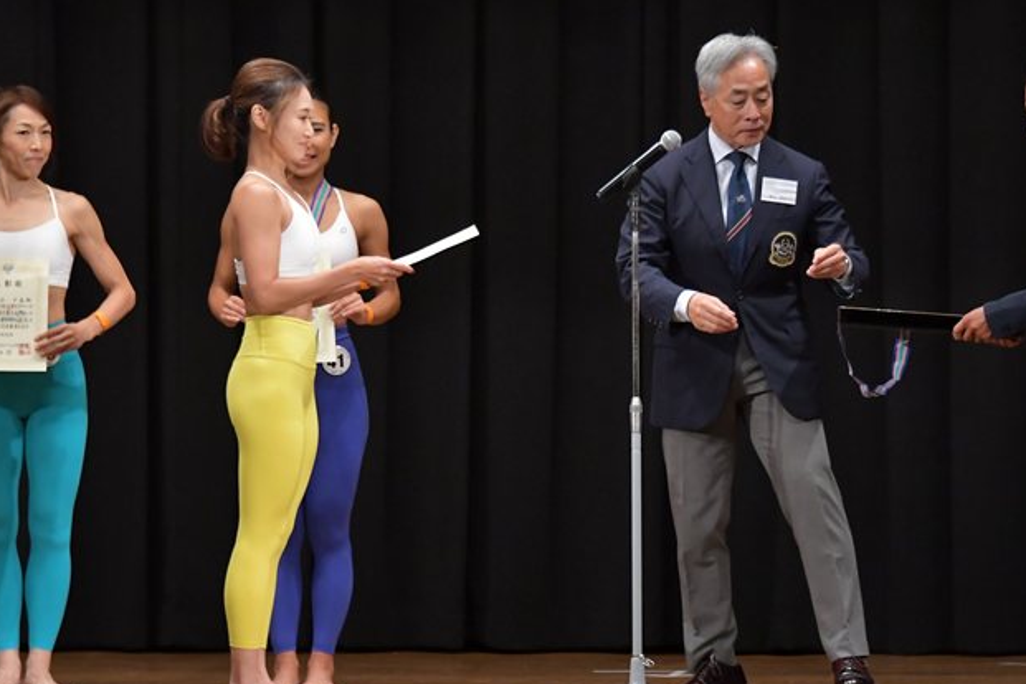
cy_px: 393
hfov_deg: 8.2
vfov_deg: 5.5
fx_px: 7181
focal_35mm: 252
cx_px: 604
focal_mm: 135
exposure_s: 1/400
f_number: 5.6
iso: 5000
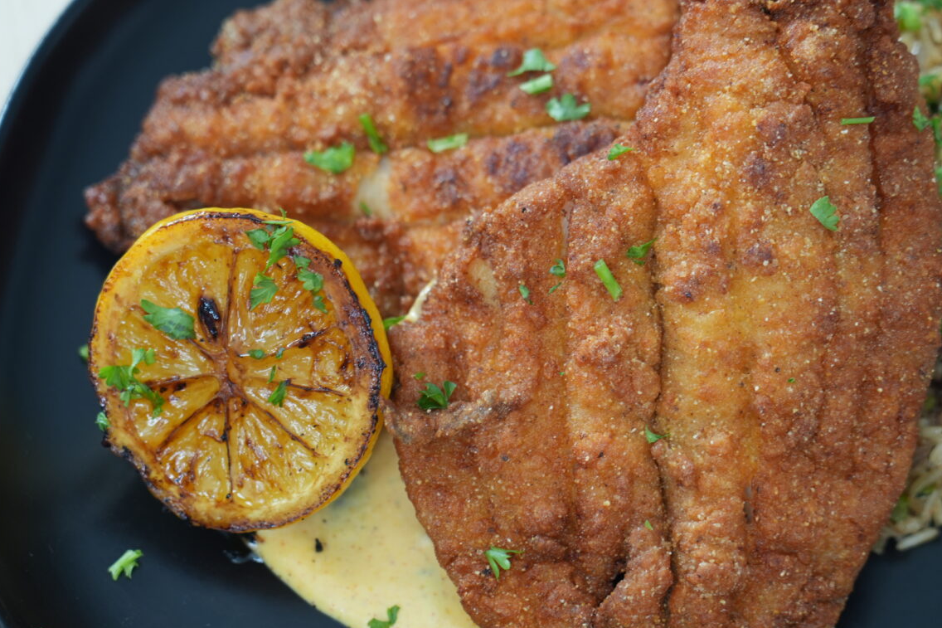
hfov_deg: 14.4
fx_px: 3715
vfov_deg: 9.7
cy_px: 324
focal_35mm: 142
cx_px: 545
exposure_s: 1/125
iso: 640
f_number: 4
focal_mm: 105
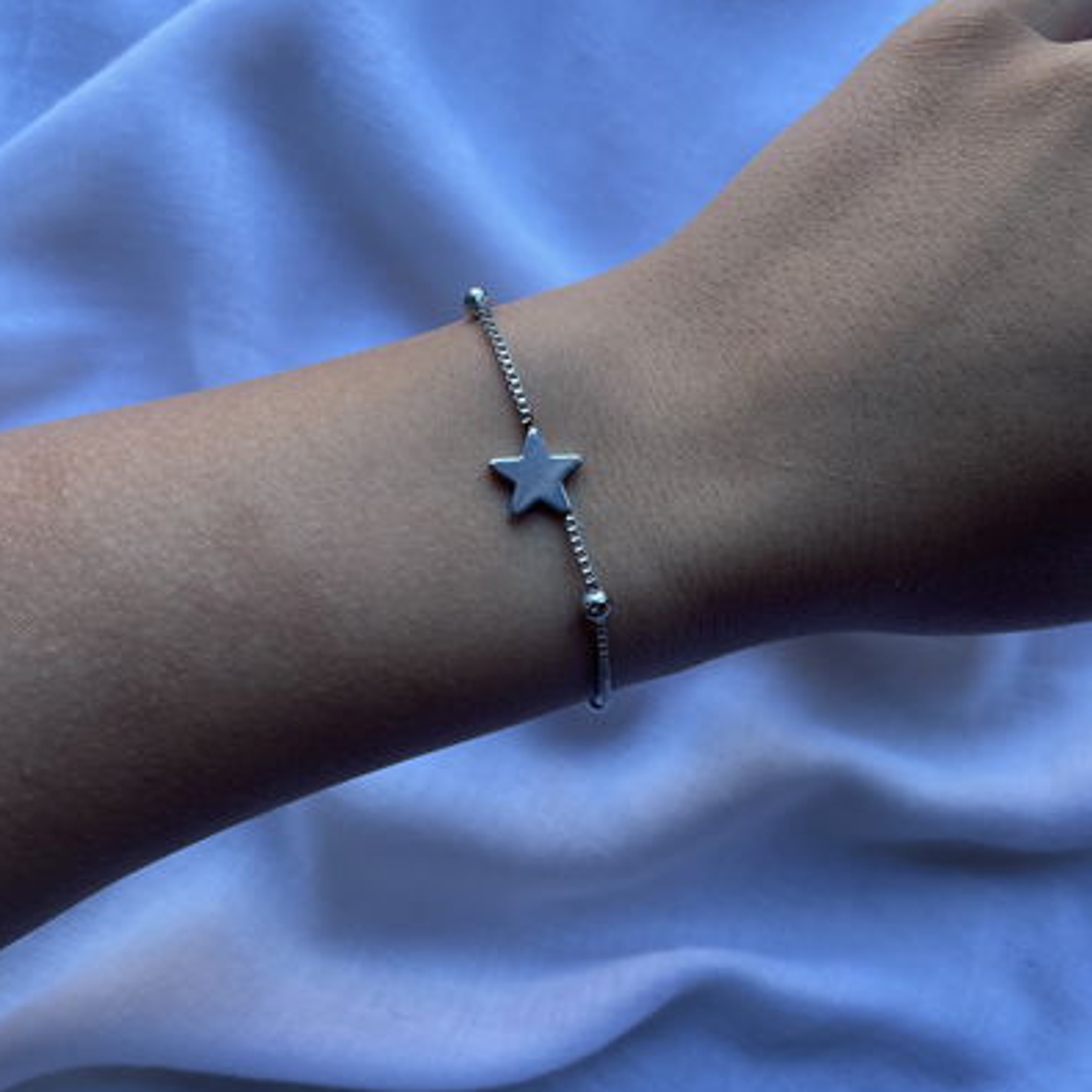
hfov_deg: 52.5
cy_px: 510
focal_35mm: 31
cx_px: 542
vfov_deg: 52.5
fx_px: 1106
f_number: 1.6
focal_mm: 4.2
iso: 40
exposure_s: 1/121
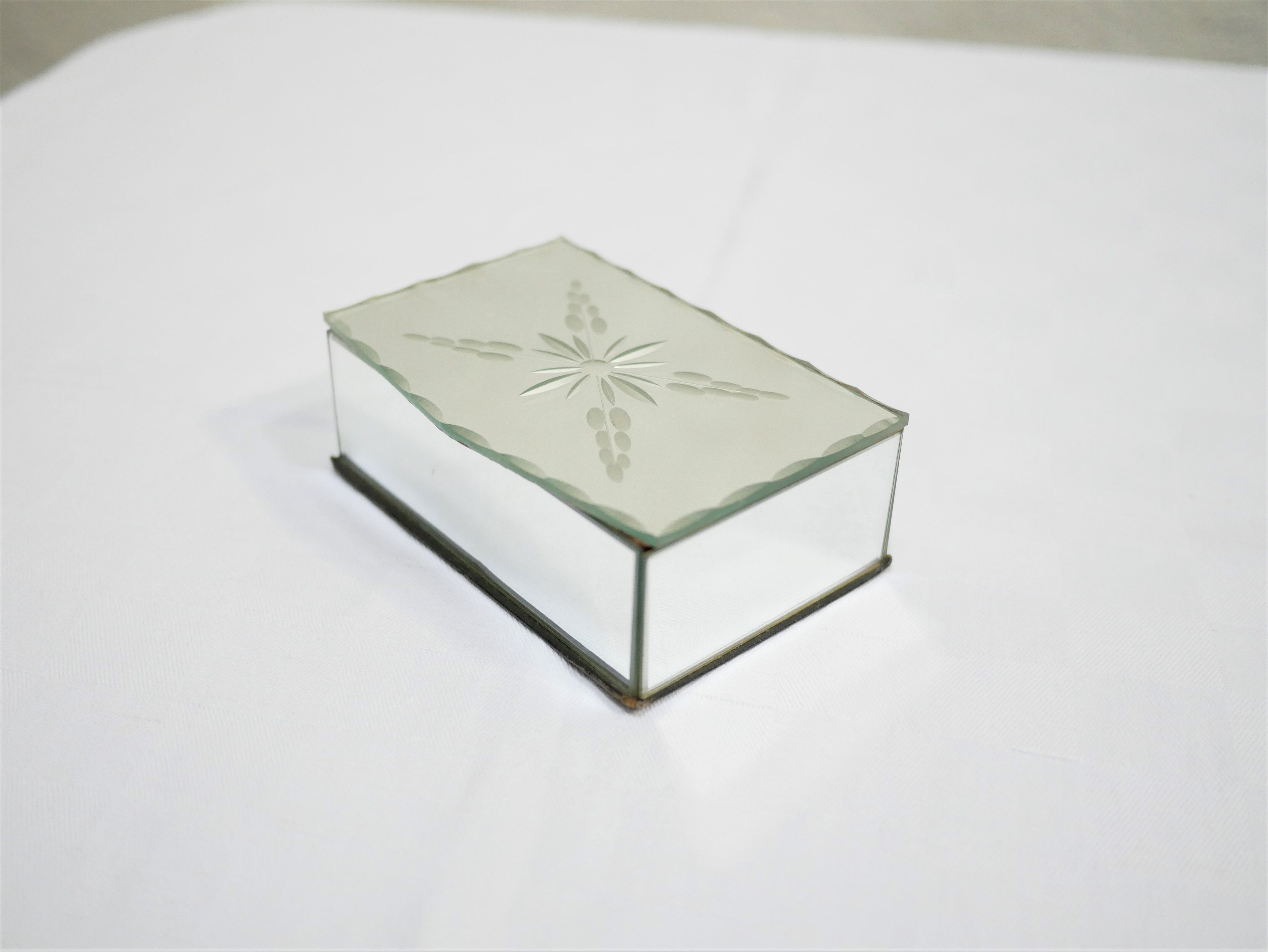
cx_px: 634
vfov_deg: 36.0
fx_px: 1466
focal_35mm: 40
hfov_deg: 46.8
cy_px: 476
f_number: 1.7
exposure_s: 1/60
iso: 640
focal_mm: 20
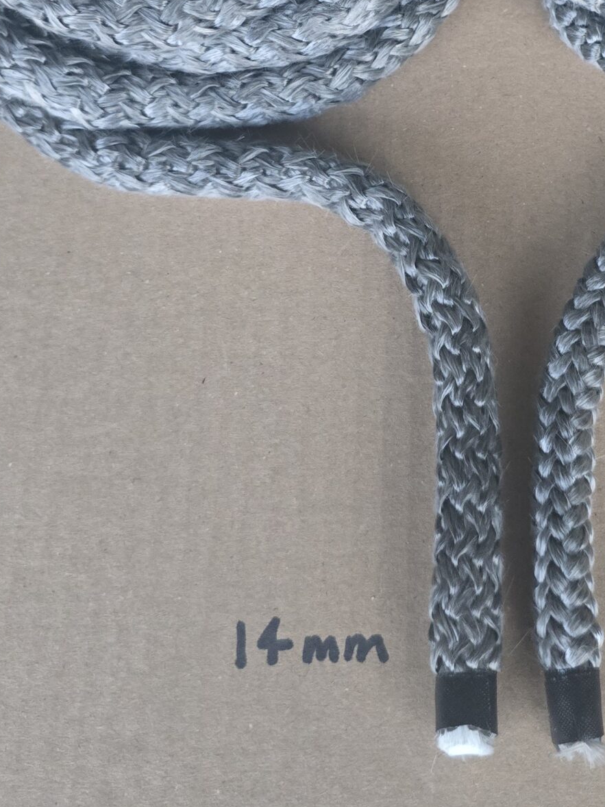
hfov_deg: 28.5
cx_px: 483
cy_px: 136
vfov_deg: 36.6
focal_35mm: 50
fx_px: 1166
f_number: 1.7
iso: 1600
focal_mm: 6.3
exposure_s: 1/100
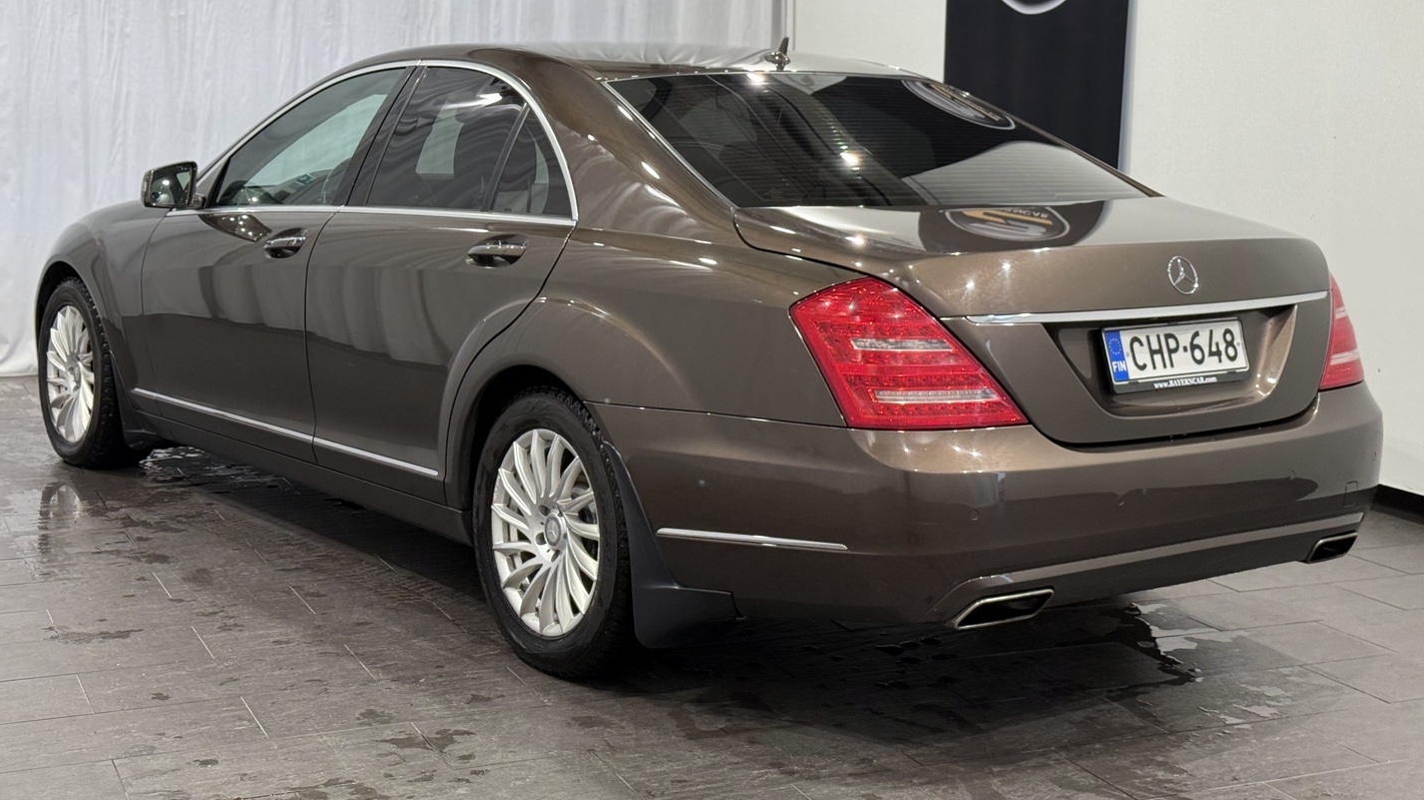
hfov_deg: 39.2
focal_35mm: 53
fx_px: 2001
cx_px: 719
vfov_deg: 22.5
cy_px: 267
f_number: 1.78
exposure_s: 1/100
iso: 80
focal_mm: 6.76
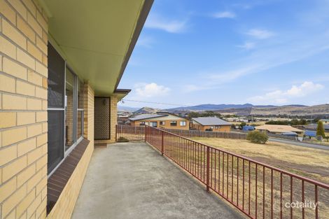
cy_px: 110
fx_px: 137
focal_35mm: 15
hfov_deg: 100.4
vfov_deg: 77.3
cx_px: 164
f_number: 9
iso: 1000
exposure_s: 1/8000
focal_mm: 15
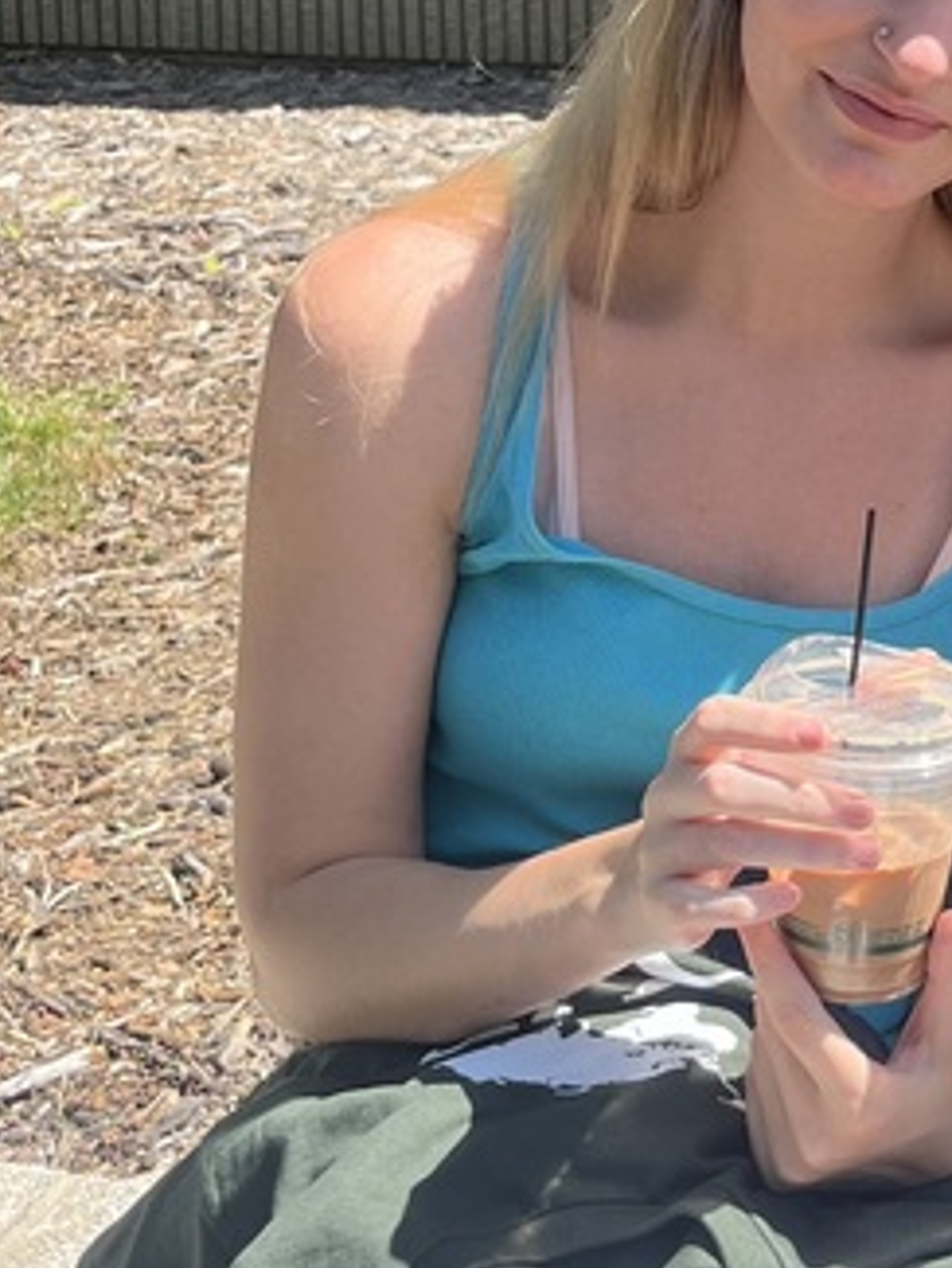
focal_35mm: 82
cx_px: 1081
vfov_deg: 23.6
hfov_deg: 17.3
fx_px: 3005
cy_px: 347
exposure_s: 1/1066
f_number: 1.6
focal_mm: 5.1
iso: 50
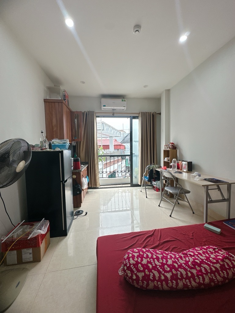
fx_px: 127
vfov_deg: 102.1
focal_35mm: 14
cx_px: 118
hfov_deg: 85.7
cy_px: 156
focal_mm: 2.22
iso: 64
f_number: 2.2
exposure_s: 1/100
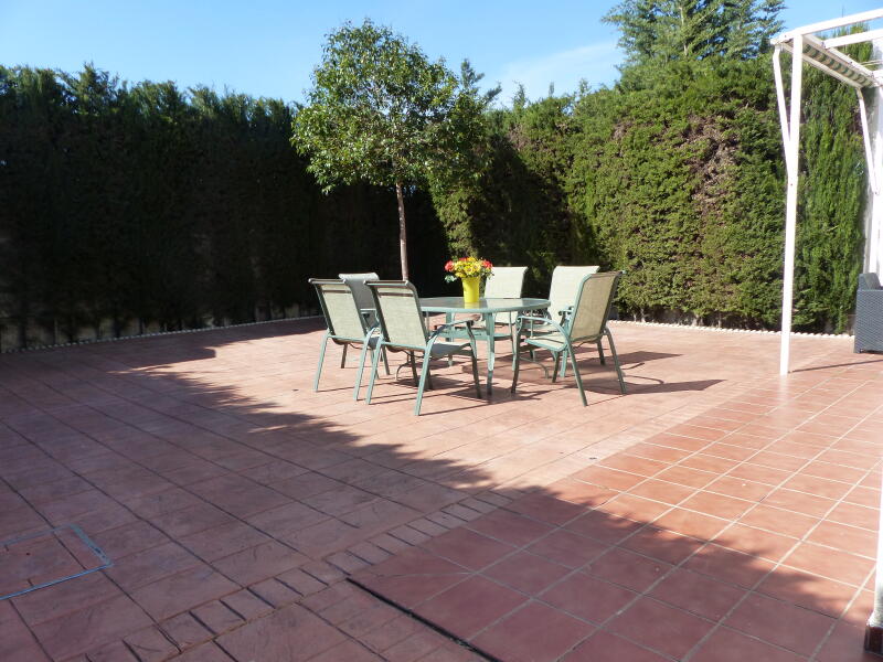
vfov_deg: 54.9
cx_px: 442
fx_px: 638
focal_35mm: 25
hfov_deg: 69.4
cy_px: 331
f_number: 4
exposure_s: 1/500
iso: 160
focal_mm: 4.5
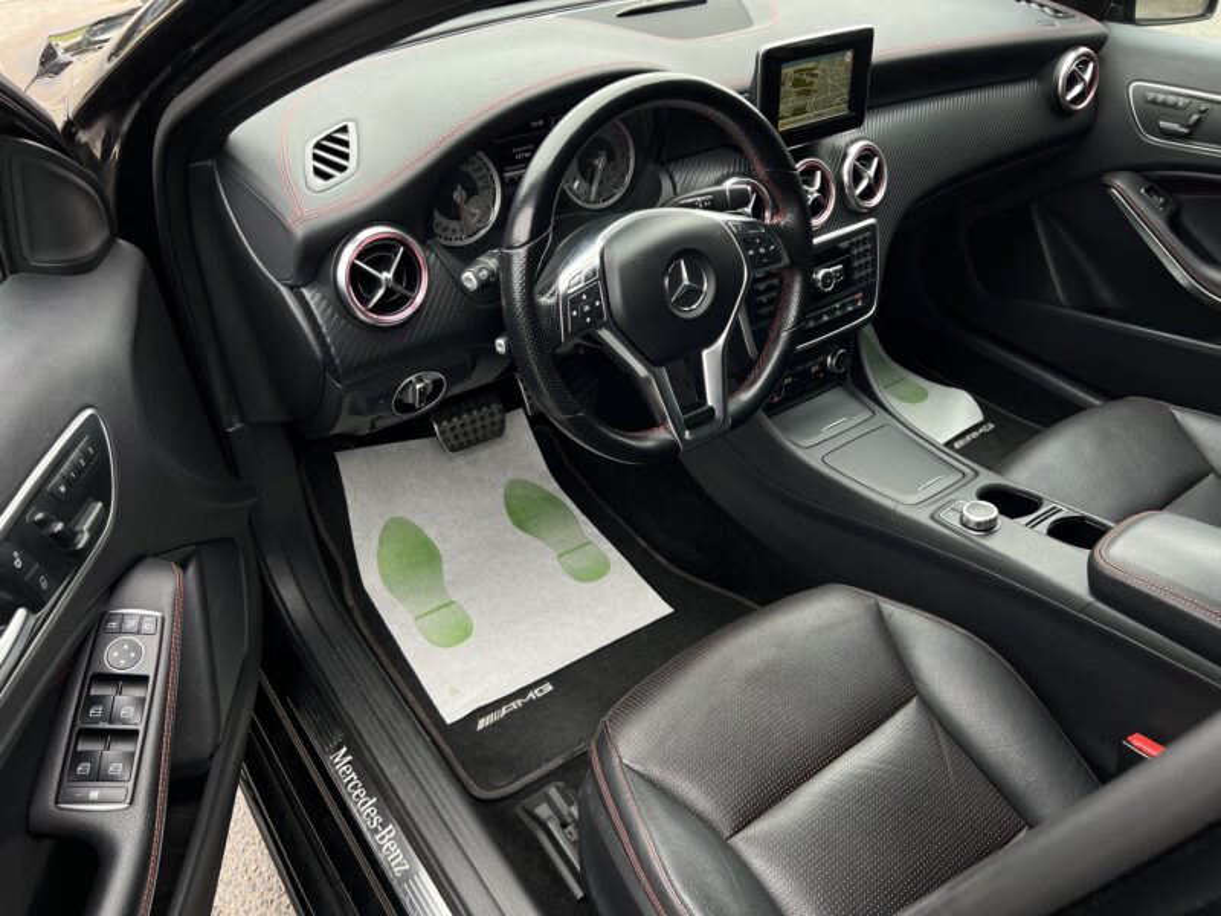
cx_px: 610
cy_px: 458
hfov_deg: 67.3
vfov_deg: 53.1
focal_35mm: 26
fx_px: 917
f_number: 1.5
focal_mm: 5.7
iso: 40
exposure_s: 1/121
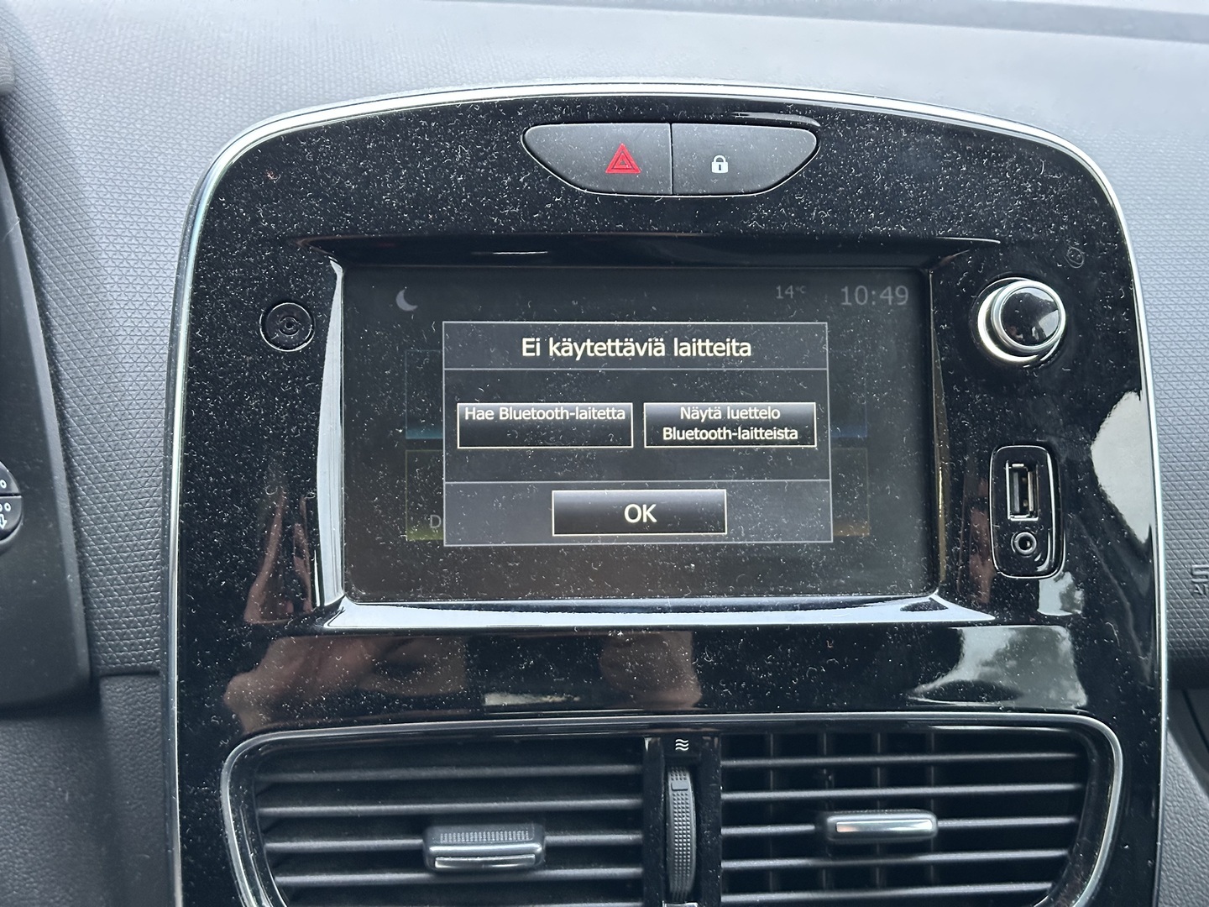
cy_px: 454
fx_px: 1676
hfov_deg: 39.7
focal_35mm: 48
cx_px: 604
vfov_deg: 30.3
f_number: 1.78
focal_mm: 6.86
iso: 500
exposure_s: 1/30
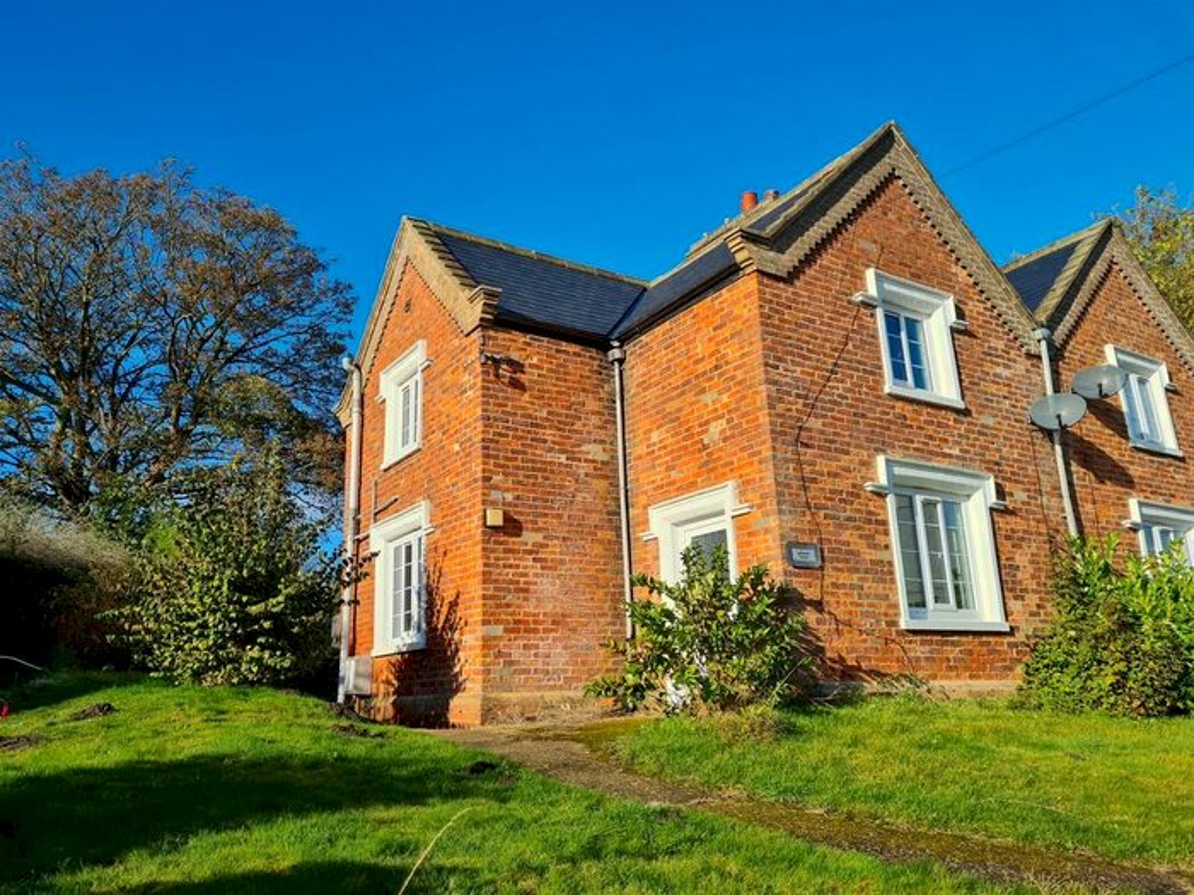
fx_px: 897
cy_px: 448
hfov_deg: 67.3
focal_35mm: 26
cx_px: 597
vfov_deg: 53.1
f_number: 1.8
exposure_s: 1/1888
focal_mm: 5.4
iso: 50
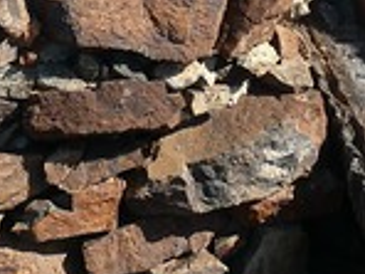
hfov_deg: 11.2
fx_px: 1866
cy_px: -343
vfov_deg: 7.9
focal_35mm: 177
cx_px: 155
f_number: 4
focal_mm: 7.4
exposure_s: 1/200
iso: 100
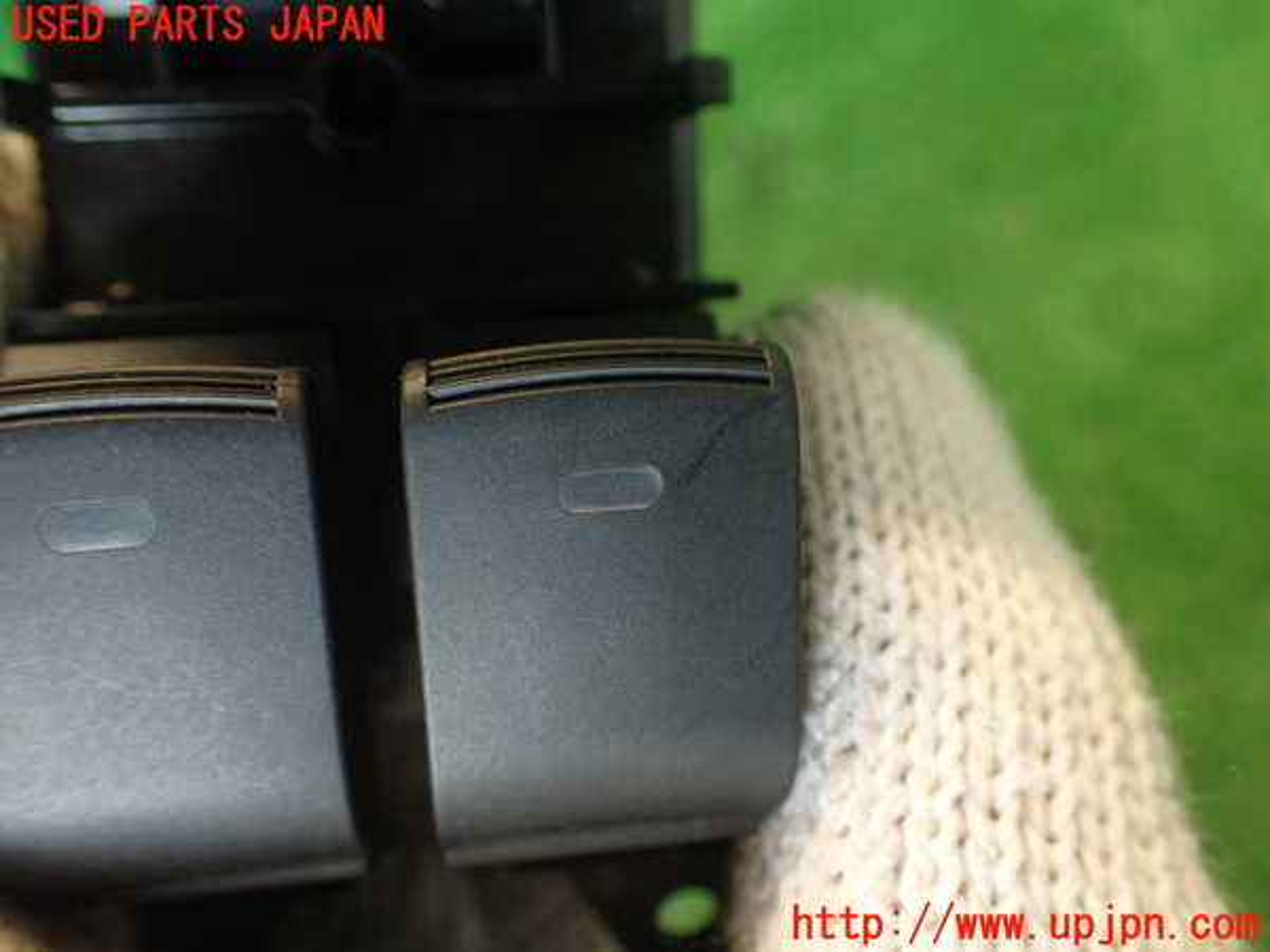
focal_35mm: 32
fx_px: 1174
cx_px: 635
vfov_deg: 44.2
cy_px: 476
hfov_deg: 56.8
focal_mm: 5.79
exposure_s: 1/30
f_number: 2.4
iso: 250
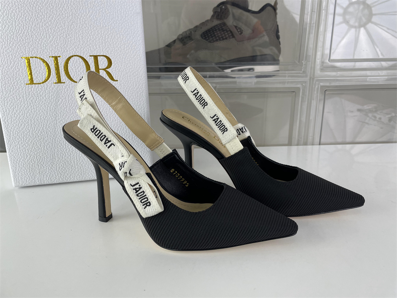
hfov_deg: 67.3
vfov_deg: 53.1
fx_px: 298
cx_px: 198
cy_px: 149
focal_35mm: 26
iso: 32
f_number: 1.6
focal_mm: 4.2
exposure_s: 1/214
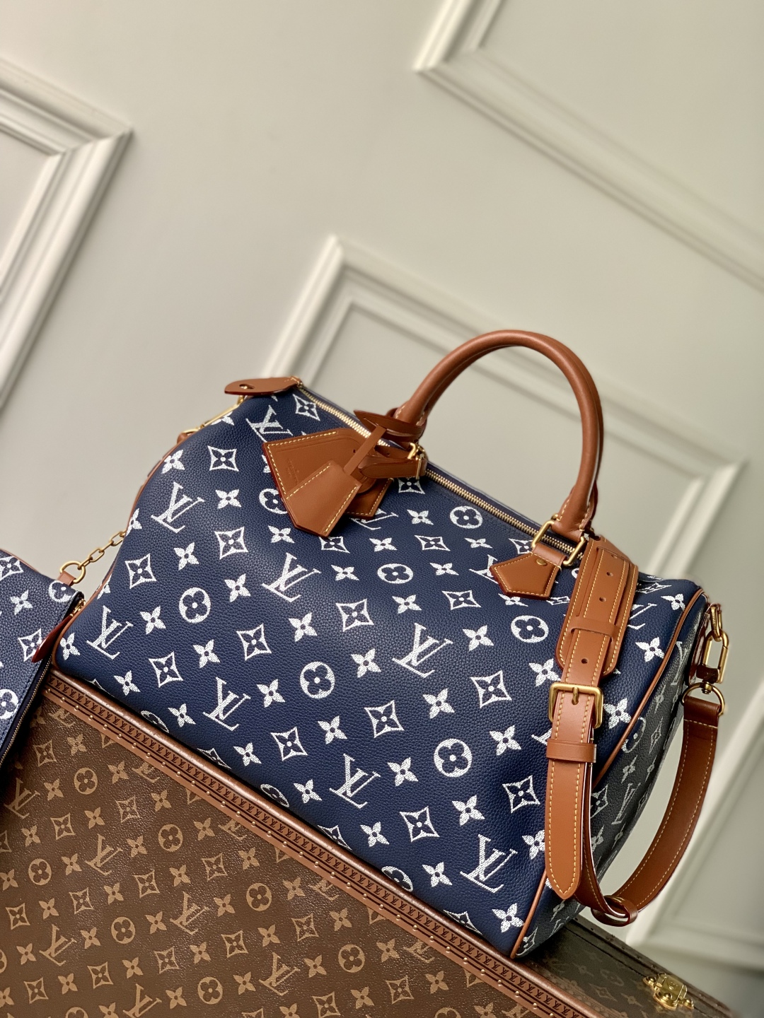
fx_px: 1530
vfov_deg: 36.8
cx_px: 382
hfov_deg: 28.0
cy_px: 509
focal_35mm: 52
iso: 64
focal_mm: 6
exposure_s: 1/122
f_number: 2.4
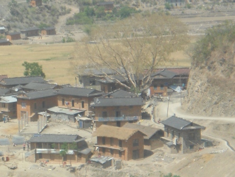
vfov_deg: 6.1
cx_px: -26
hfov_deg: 8.1
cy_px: 159
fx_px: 1651
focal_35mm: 243
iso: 80
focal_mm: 18.8
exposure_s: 1/250
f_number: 5.9
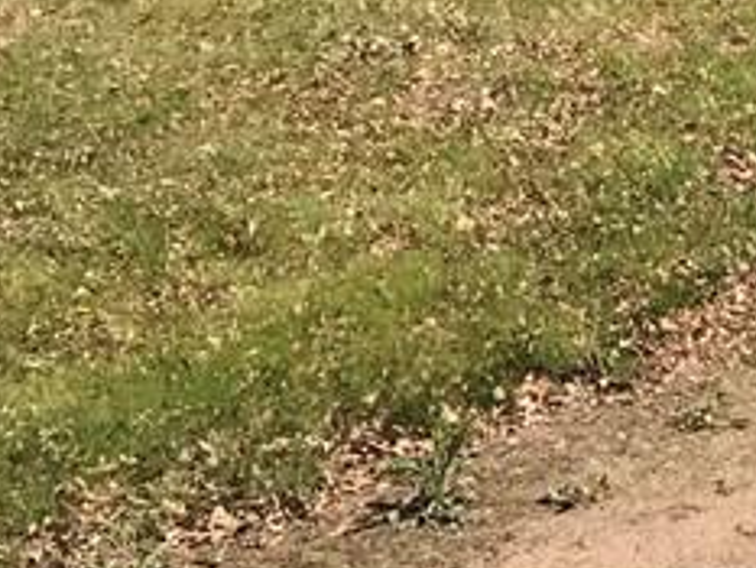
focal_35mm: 123
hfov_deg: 13.6
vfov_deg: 11.2
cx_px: 1535
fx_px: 2688
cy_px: -477
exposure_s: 1/1389
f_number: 1.8
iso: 20
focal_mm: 3.99
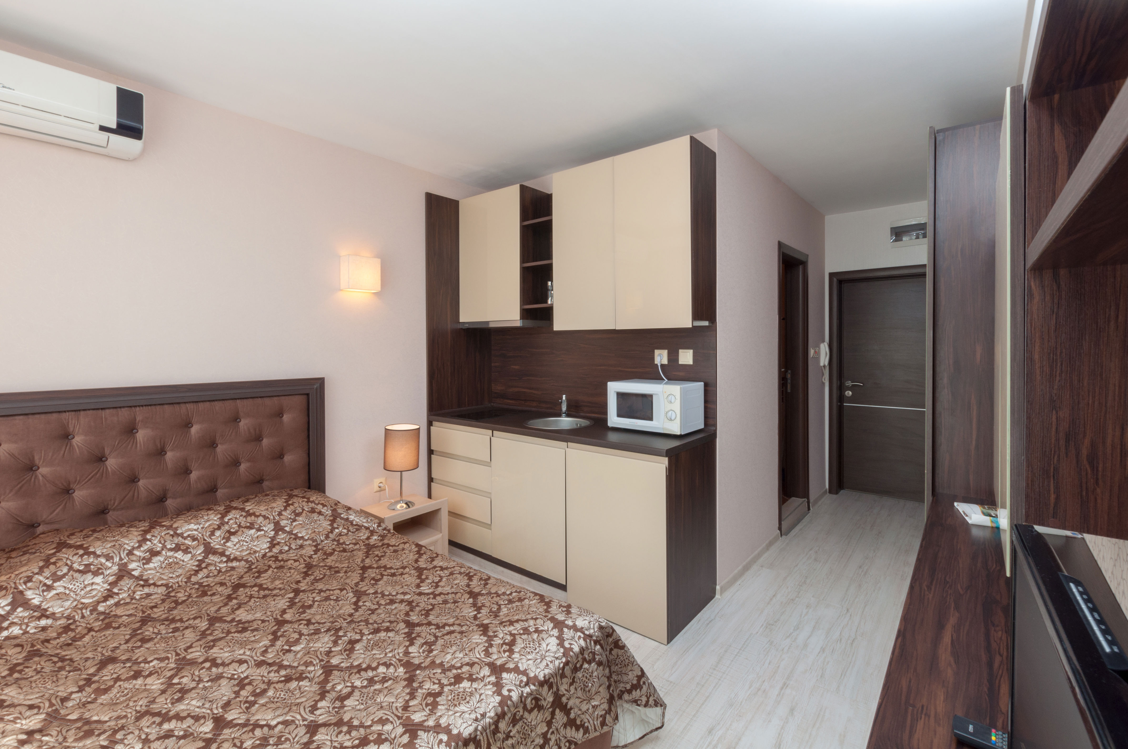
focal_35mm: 15
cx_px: 564
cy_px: 374
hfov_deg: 100.5
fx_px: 469
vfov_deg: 77.2
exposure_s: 1/6
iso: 200
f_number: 13
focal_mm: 10
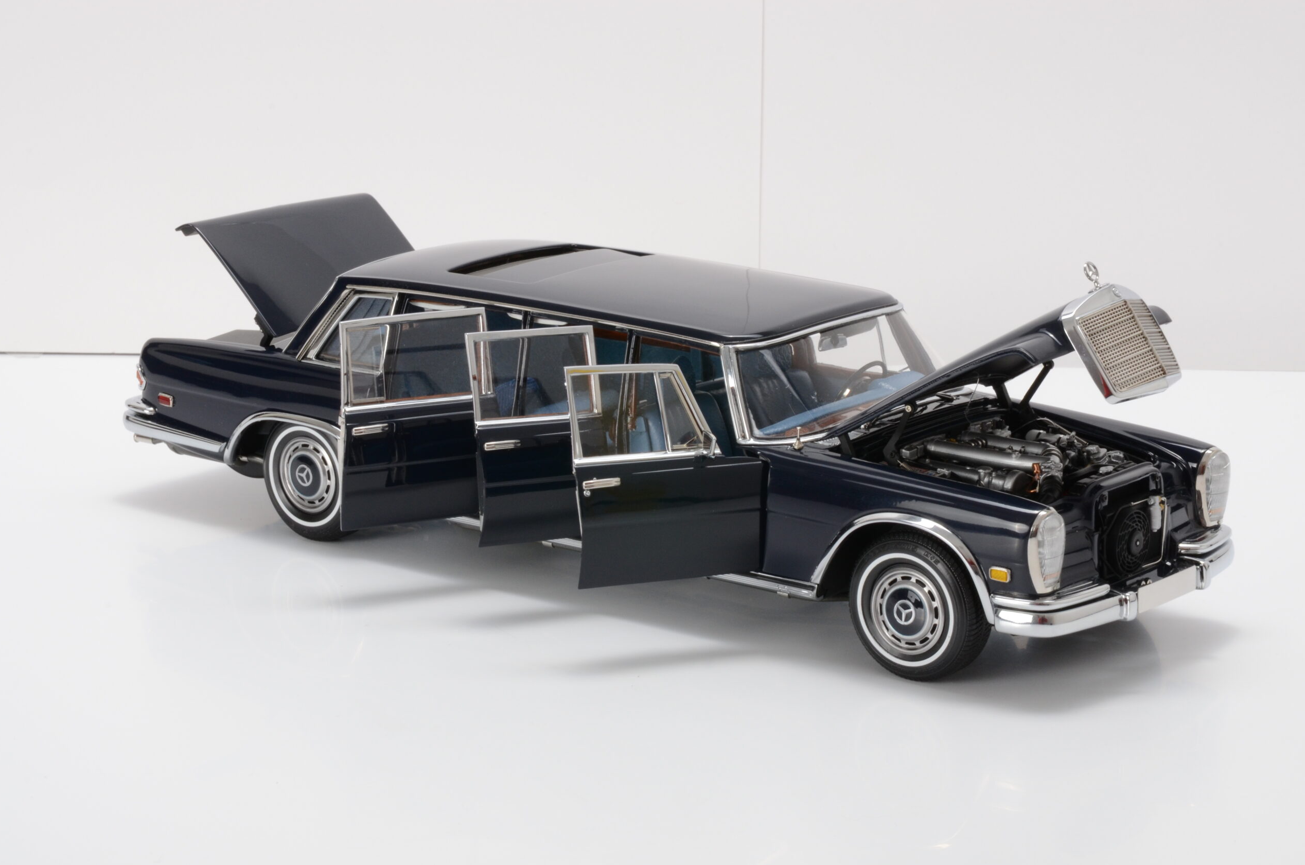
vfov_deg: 12.9
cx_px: 651
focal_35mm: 106
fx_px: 3835
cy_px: 431
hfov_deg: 19.3
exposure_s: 1/10
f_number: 20
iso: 500
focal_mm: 70
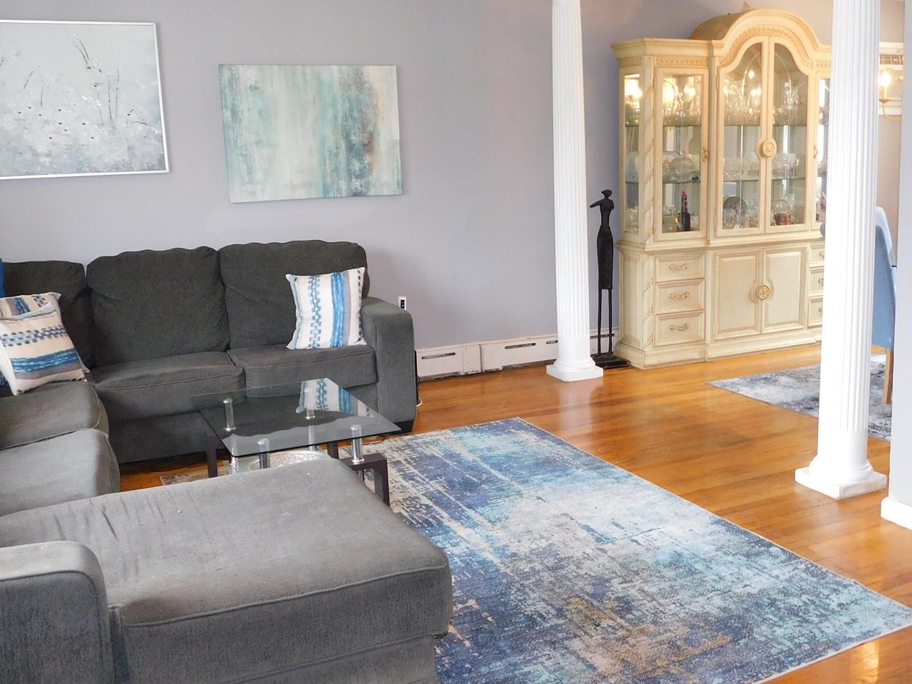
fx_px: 975
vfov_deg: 38.7
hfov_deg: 49.8
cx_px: 551
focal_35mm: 37
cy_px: 326
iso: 200
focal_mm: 4
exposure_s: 1/30
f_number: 3
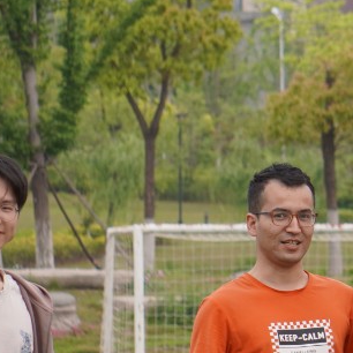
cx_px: 427
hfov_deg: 4.2
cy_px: 294
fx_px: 4837
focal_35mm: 419
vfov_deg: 4.2
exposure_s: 1/160
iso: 100
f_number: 4.5
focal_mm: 63
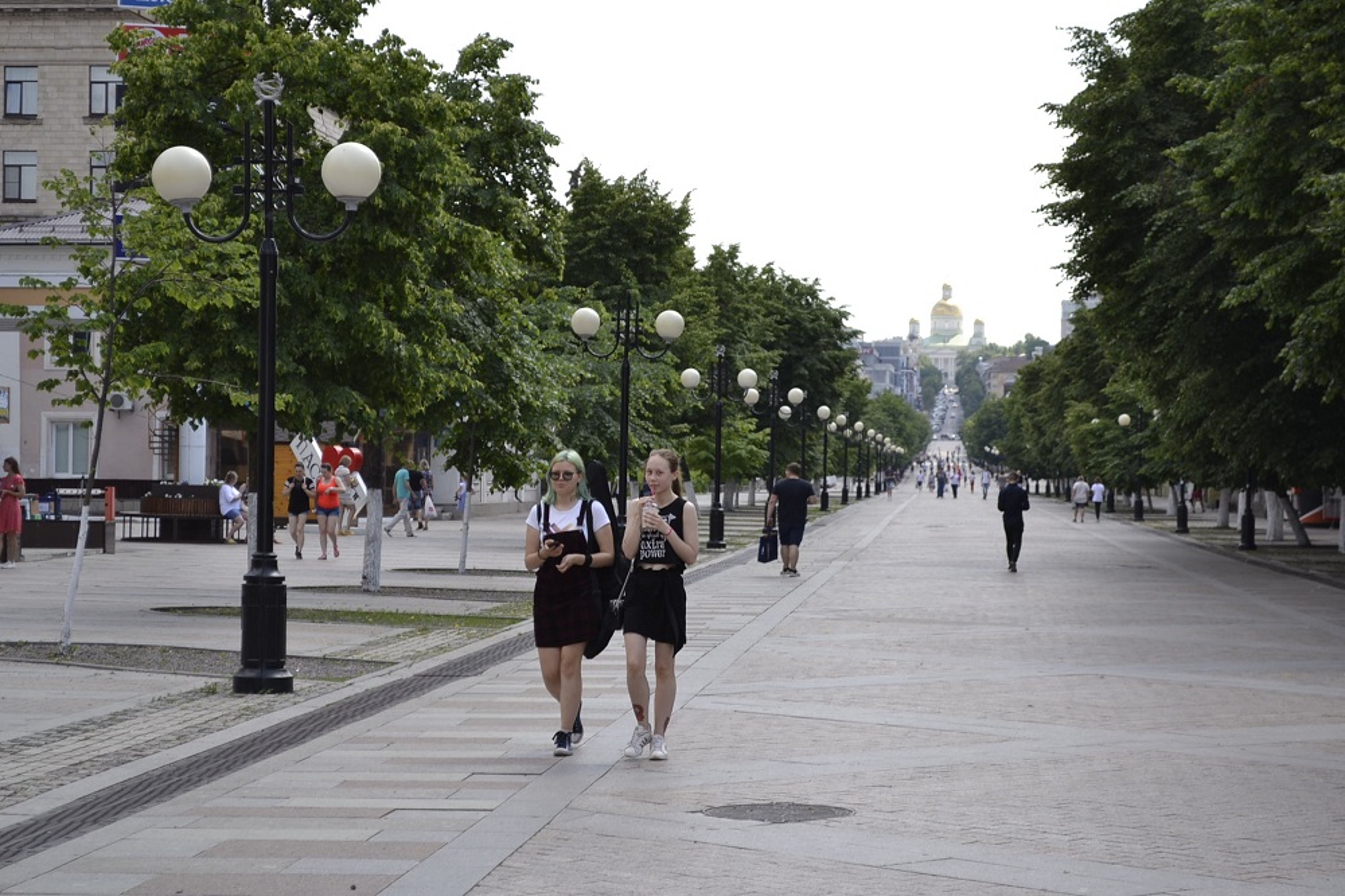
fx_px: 3081
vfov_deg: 16.5
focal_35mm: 82
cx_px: 672
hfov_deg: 24.6
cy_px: 448
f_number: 5.6
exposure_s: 1/200
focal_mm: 55
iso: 100
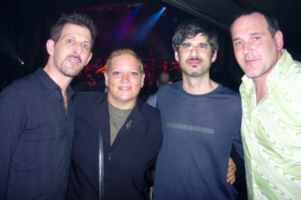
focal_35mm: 40
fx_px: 334
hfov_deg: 48.5
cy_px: 101
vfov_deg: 33.4
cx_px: 149
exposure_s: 1/64
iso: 79
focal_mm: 7.8
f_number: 2.8
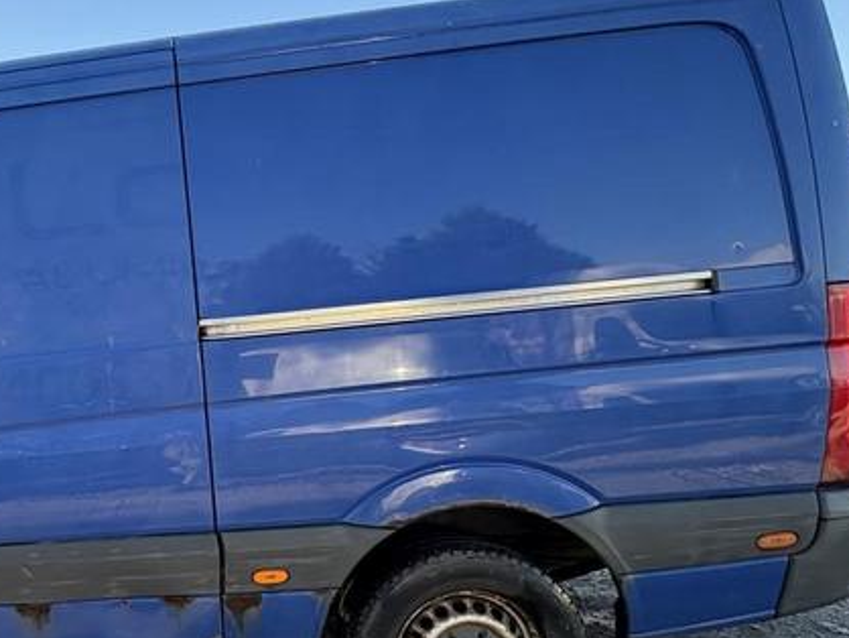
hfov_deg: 51.9
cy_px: 386
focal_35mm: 30
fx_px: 736
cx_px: 67
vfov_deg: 46.5
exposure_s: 1/178
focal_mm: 2.22
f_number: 2.2
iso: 64
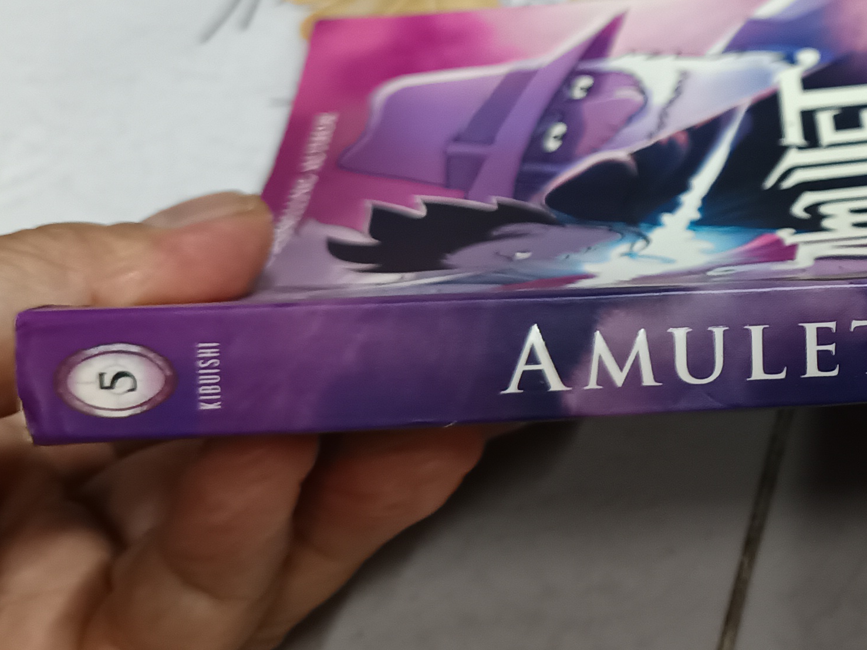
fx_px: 1628
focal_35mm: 65
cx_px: 1007
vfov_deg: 22.3
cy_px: 126
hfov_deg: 26.8
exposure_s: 1/25
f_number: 1.7
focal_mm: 5.31
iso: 948
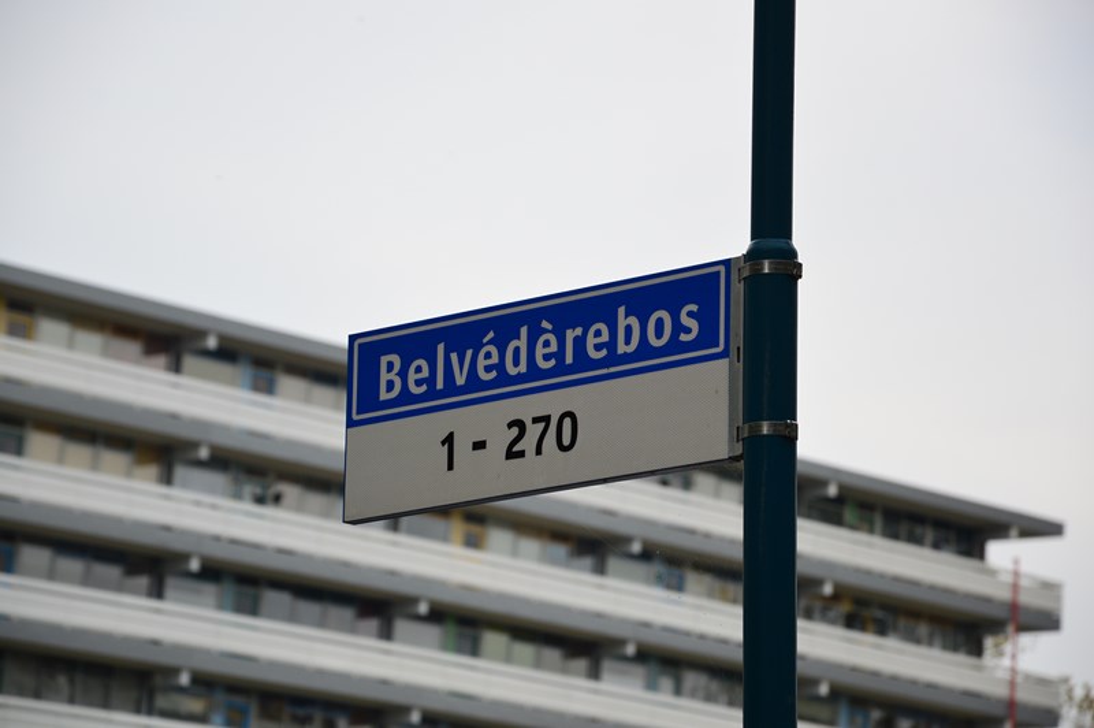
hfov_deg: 13.1
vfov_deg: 8.7
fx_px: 4782
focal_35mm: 158
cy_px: 364
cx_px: 547
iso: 200
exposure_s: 1/250
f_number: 5.6
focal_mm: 105
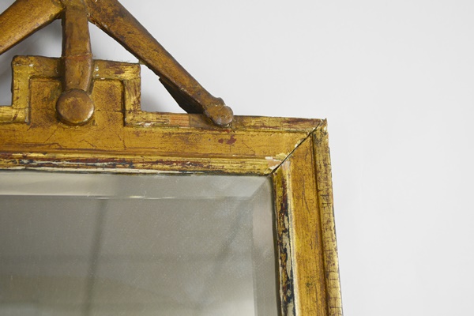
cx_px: 237
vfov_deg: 22.6
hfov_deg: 33.4
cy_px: 158
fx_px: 790
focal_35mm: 60
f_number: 5.6
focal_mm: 40
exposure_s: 1/125
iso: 400
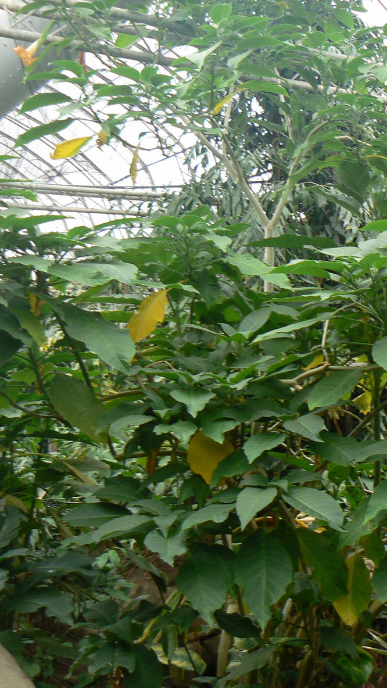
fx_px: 967
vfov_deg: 39.2
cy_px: 342
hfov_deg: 21.2
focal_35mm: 53
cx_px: 452
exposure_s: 1/50
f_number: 2.8
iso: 80
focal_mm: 6
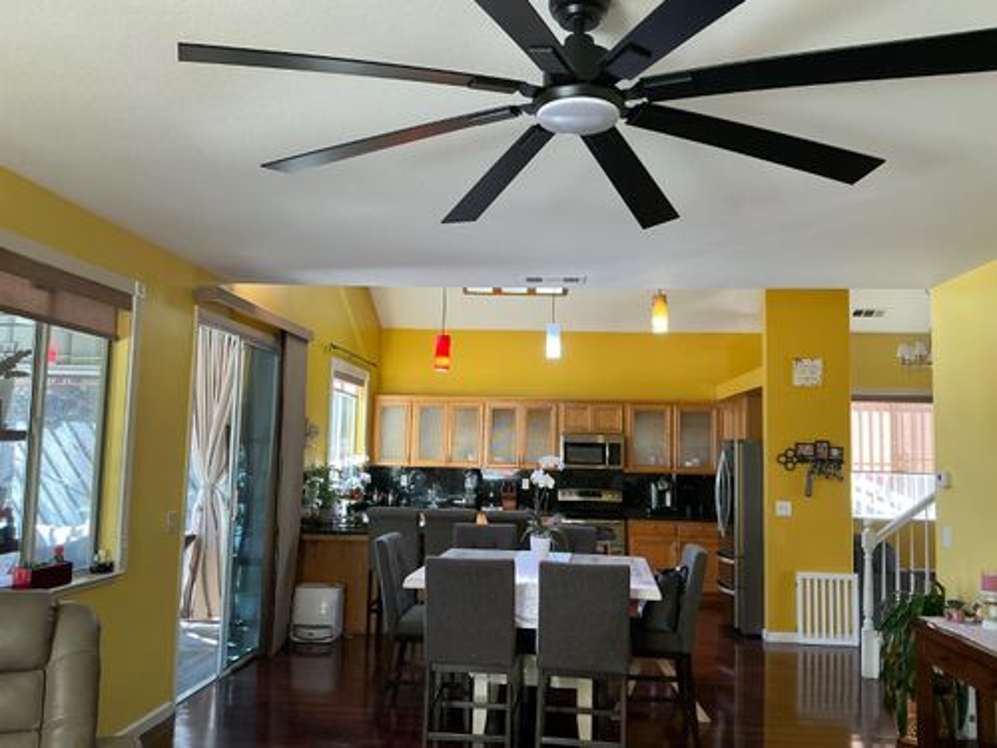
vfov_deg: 49.7
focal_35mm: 28
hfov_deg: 63.4
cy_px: 374
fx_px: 806
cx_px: 498
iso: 64
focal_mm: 3
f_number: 1.8
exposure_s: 1/60
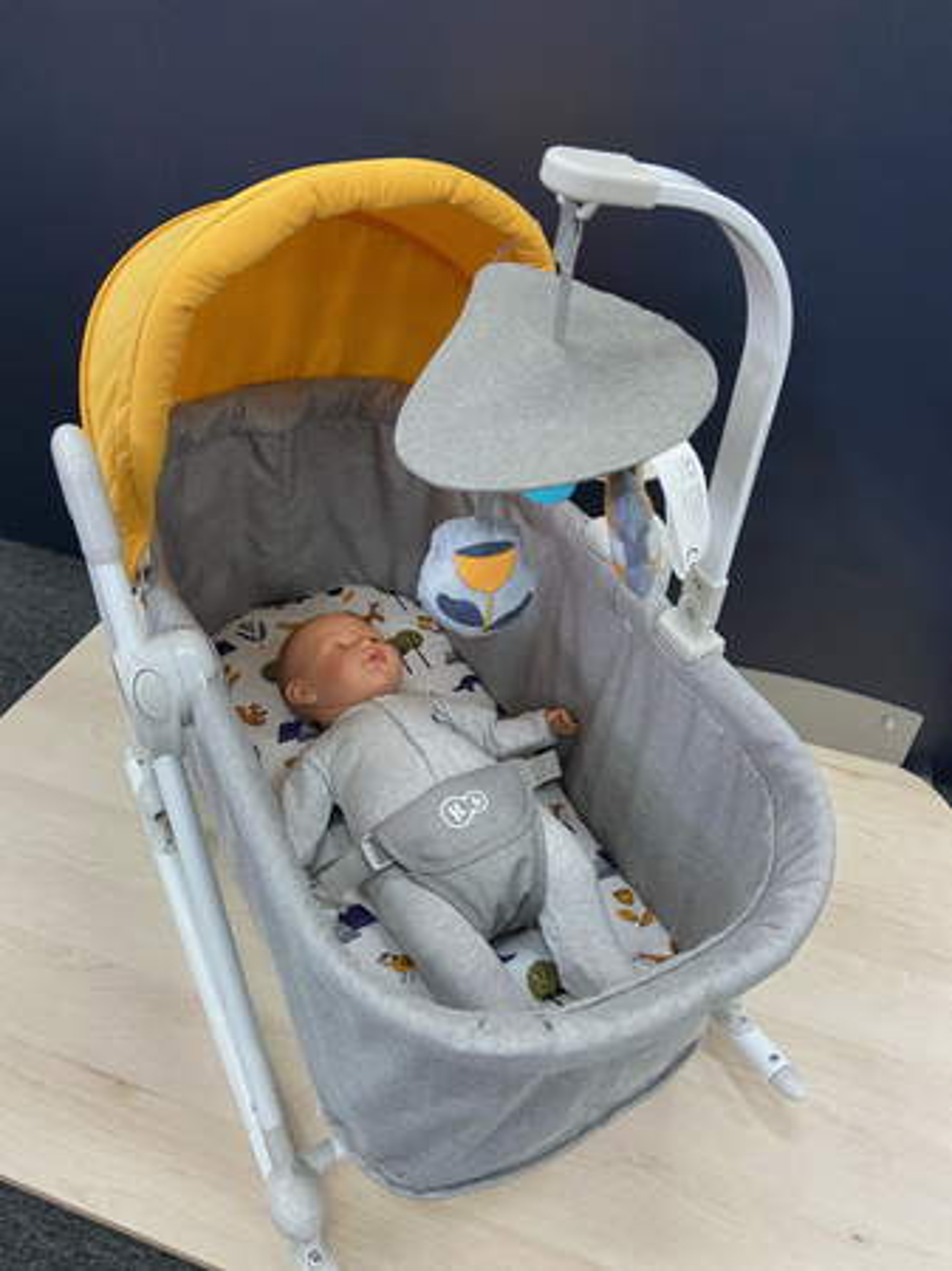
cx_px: 476
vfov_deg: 67.3
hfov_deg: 53.0
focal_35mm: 26
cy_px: 636
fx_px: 954
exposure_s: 1/50
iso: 200
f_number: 1.8
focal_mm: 4.25
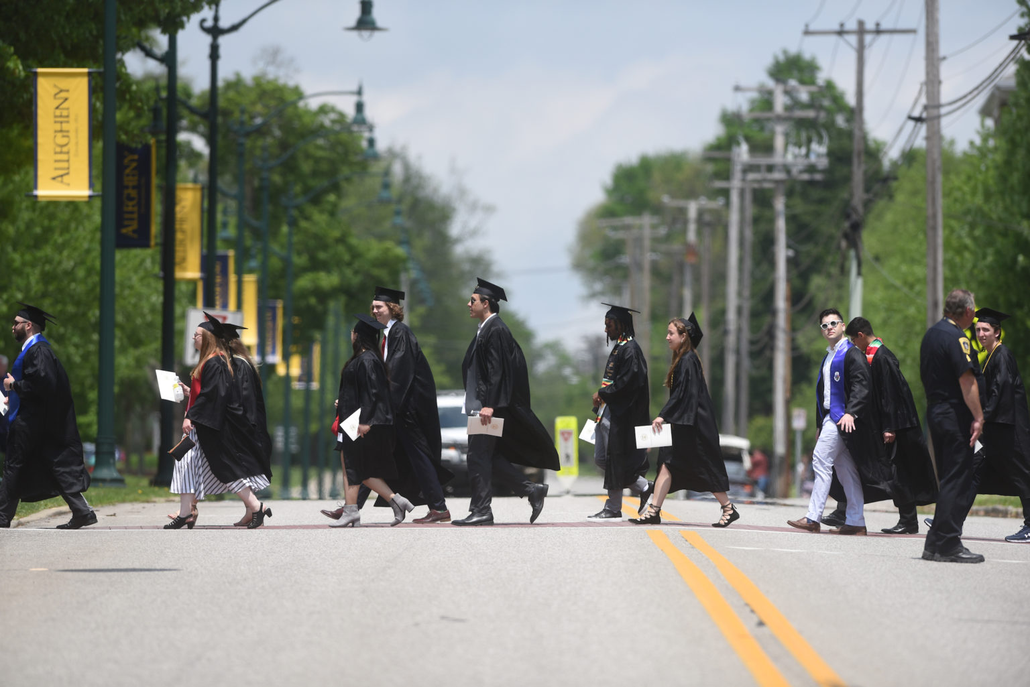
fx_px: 8585
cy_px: 344
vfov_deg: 4.6
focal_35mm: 300
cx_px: 515
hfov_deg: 6.9
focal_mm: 300
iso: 320
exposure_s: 1/4000
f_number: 4
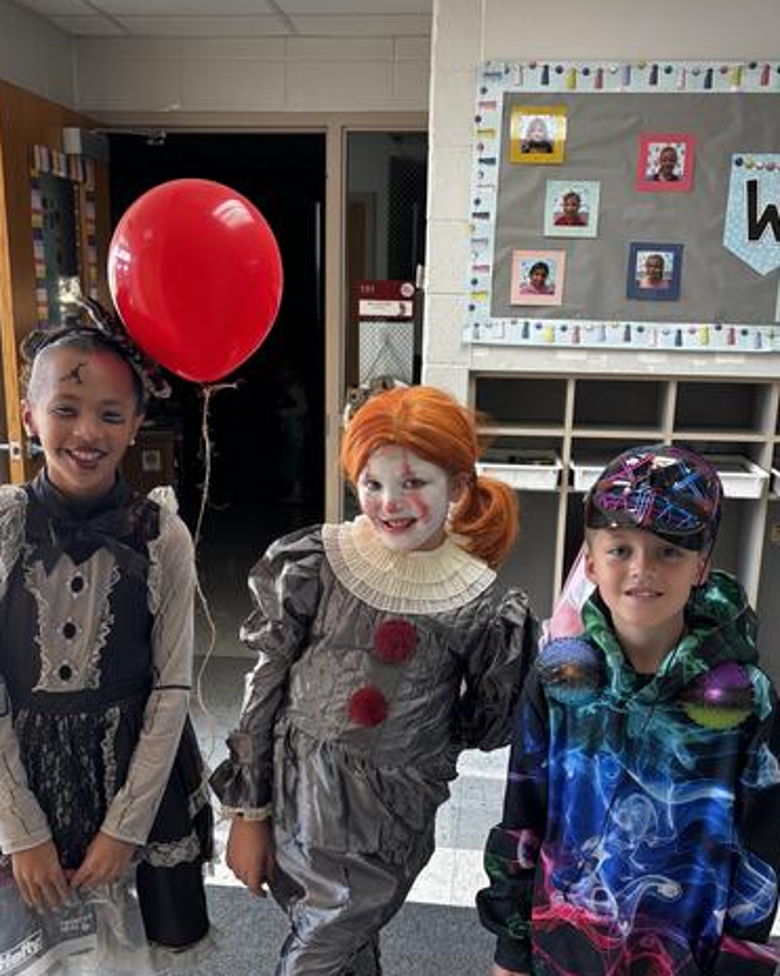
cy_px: 549
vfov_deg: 51.4
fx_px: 1010
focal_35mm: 35
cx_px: 385
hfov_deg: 42.2
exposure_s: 1/120
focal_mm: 5.96
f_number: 1.6
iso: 125
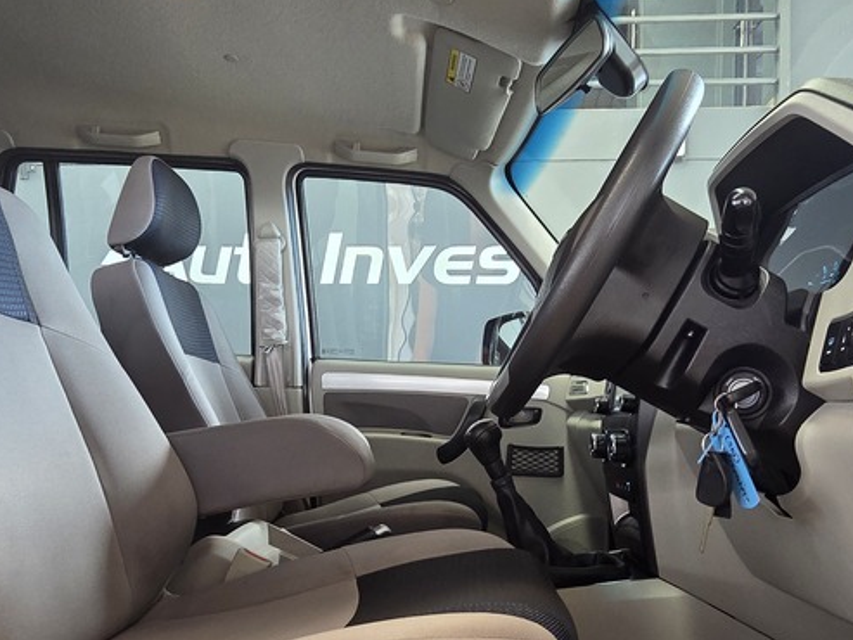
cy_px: 422
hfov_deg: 65.3
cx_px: 433
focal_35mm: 27
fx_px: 665
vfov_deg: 50.5
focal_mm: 2.2
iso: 200
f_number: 2.2
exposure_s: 1/100
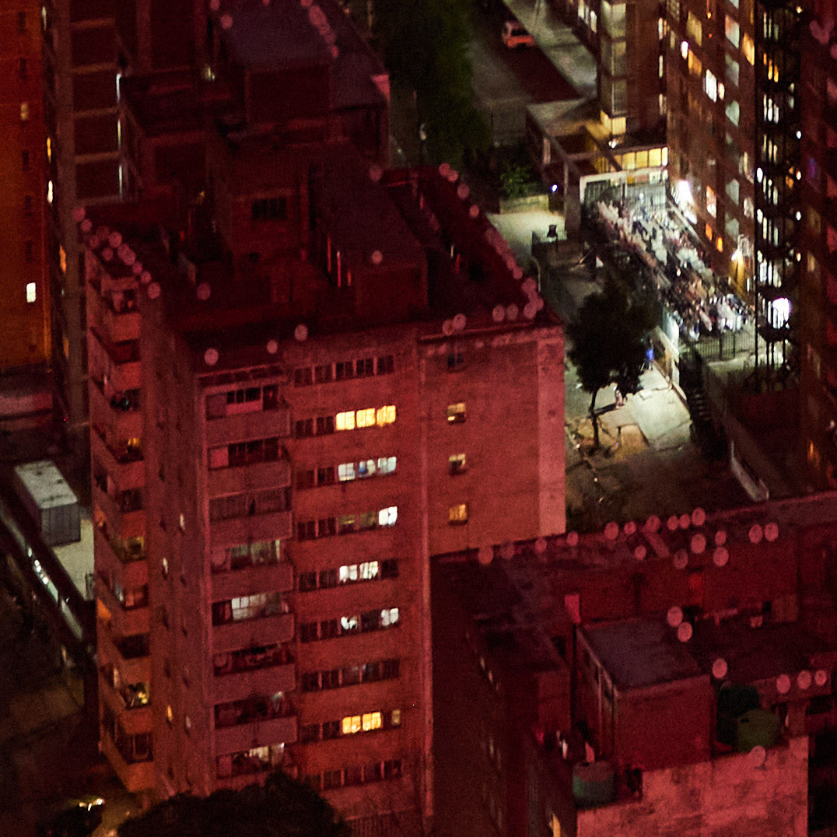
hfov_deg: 9.9
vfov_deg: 9.3
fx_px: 4787
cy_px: -865
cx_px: 768
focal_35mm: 175
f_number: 4
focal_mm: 31
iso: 2000
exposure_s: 1/10
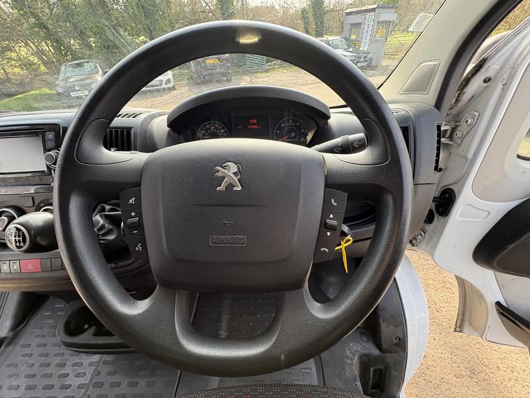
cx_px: 265
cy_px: 199
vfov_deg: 85.7
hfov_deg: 102.1
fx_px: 214
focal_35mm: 14
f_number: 2.2
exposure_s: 1/142
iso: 100
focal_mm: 2.22
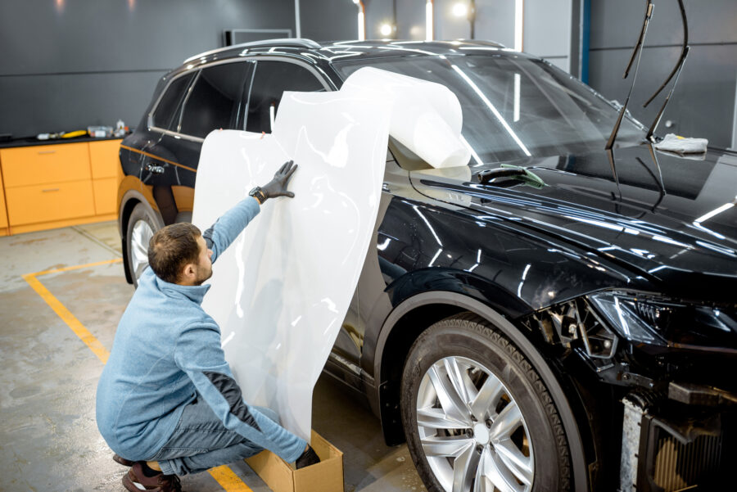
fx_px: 717
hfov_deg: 54.4
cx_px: 368
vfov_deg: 37.9
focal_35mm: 35
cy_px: 246
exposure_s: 1/200
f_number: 2.2
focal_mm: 35
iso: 640
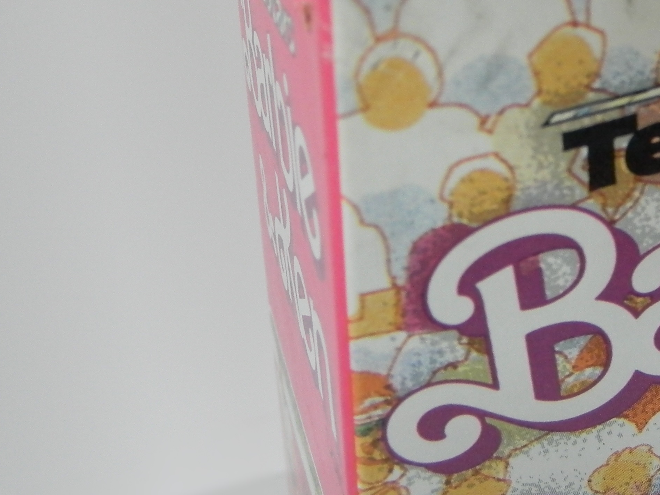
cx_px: 563
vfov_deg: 24.4
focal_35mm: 59
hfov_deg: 31.5
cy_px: 98
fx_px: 1125
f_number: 3.5
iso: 308
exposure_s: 1/124
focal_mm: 5
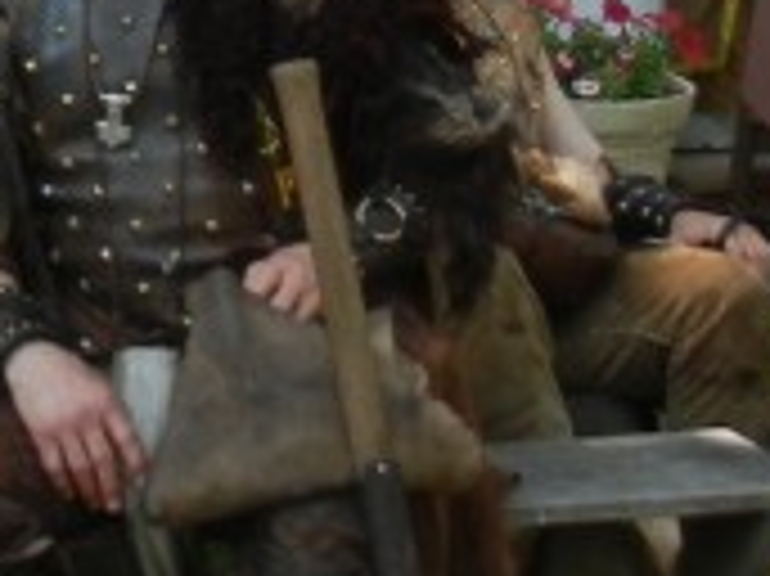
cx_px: -248
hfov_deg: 10.7
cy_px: 40
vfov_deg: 8.2
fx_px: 4001
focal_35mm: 180
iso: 160
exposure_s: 1/247
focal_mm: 5.4
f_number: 3.5
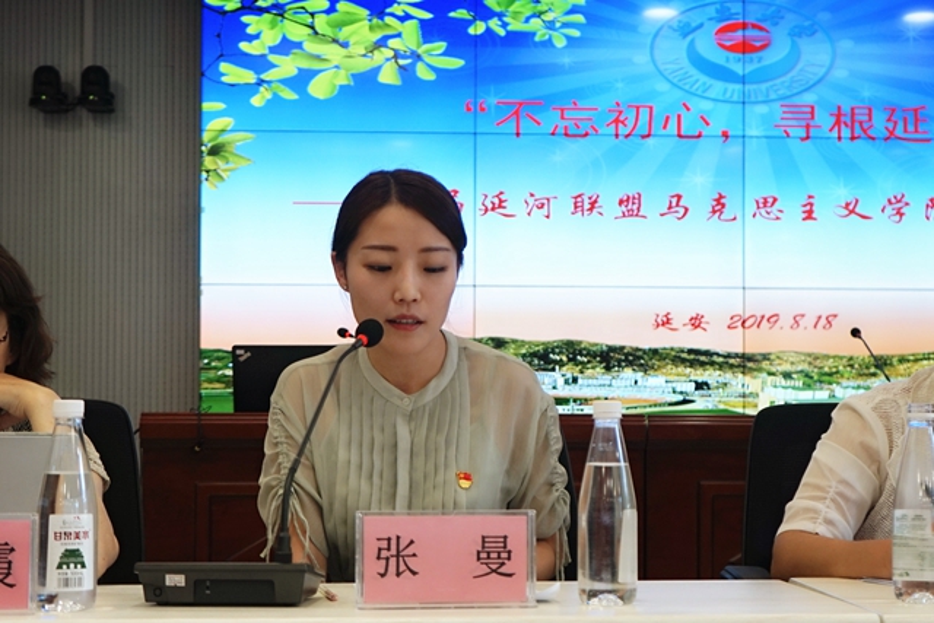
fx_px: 753
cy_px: 312
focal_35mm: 29
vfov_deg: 45.0
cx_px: 467
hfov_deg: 63.6
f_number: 4
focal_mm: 29
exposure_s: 1/60
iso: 125
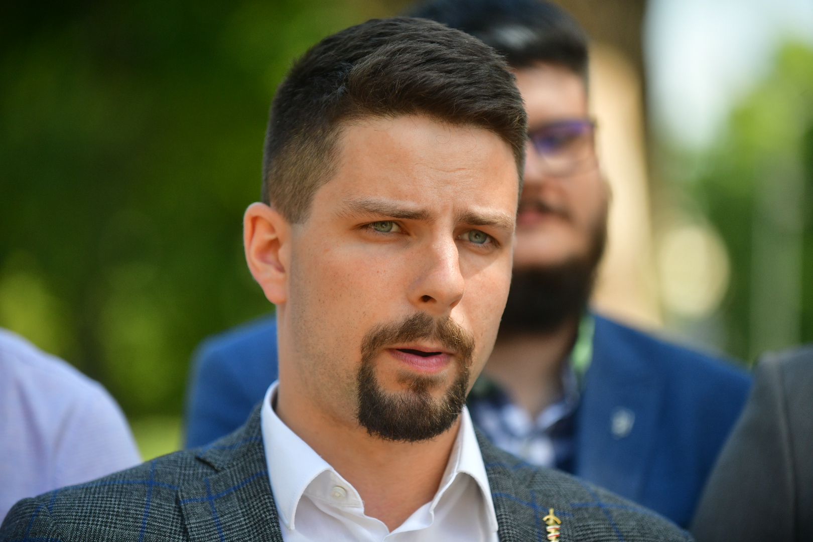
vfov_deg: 10.2
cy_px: 271
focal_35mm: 135
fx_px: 3049
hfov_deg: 15.2
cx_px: 406
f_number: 2.8
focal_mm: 135
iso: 720
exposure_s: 1/4000
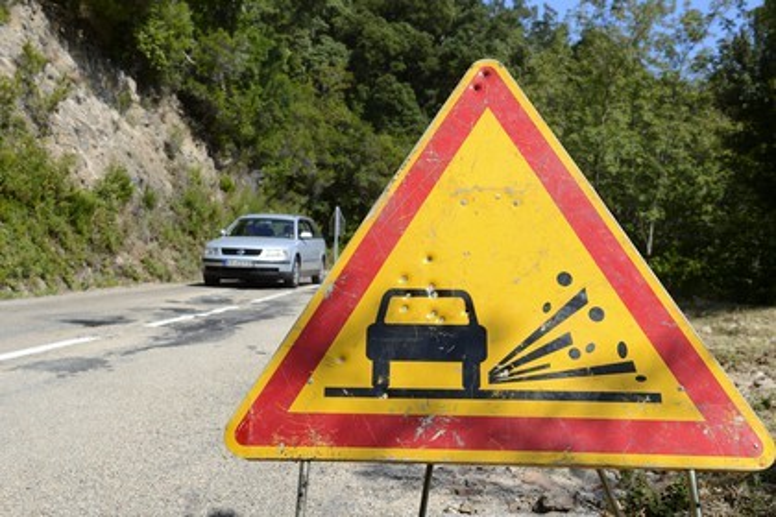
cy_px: 258
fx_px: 819
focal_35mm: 38
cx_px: 388
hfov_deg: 50.7
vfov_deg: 35.1
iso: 200
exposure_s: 1/400
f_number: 9
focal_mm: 38
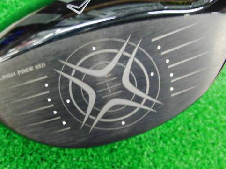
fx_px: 320
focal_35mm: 49
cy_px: 58
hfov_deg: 38.8
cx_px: 92
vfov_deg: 29.5
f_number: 3.6
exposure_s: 1/13
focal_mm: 6.42
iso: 400
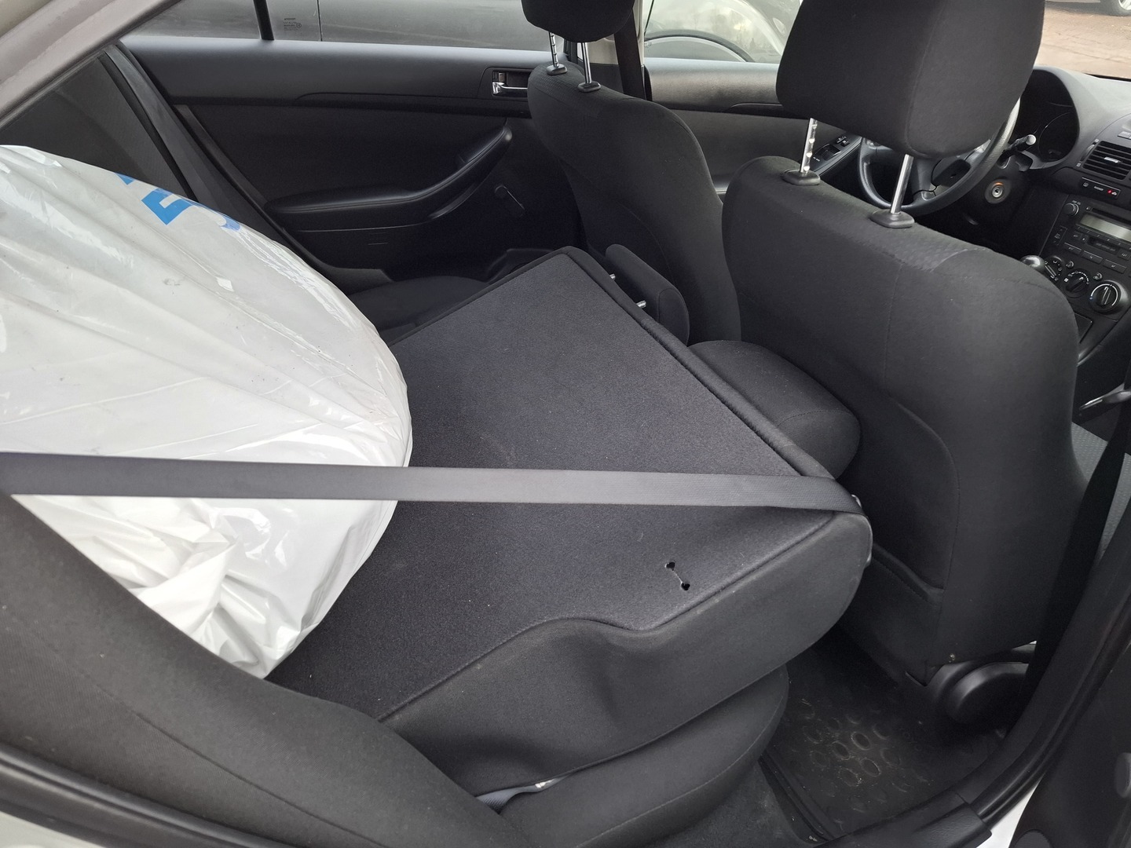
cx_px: 566
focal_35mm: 23
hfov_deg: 73.9
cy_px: 424
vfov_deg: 58.9
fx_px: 751
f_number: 1.8
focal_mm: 5.54
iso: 125
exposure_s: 1/100
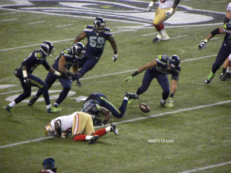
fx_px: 3210
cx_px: 116
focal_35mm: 481
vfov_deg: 3.1
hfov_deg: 4.1
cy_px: 86
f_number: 5
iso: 1586
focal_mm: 85.6
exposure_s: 1/310
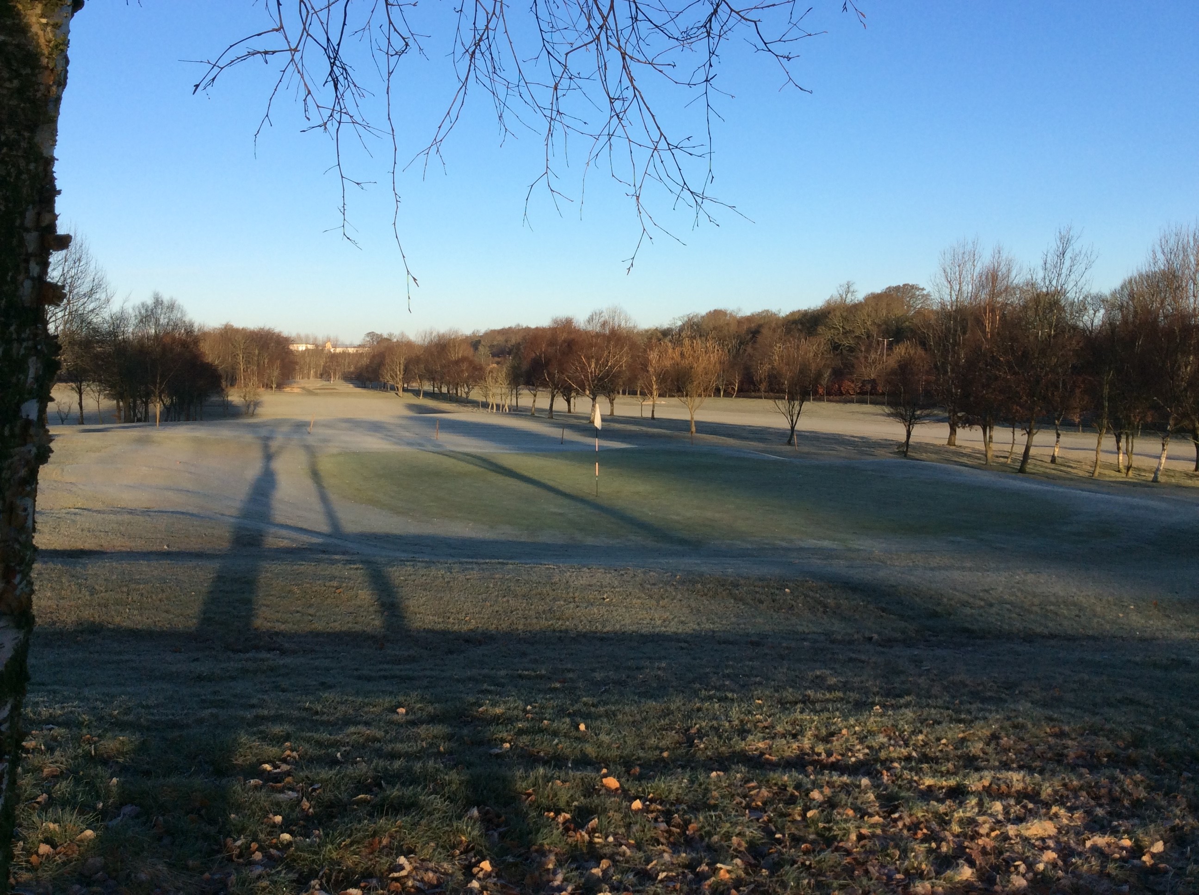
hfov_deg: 56.9
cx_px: 600
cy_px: 448
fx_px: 1107
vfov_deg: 44.1
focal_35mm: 32
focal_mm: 3.3
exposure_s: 1/590
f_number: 2.4
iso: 32
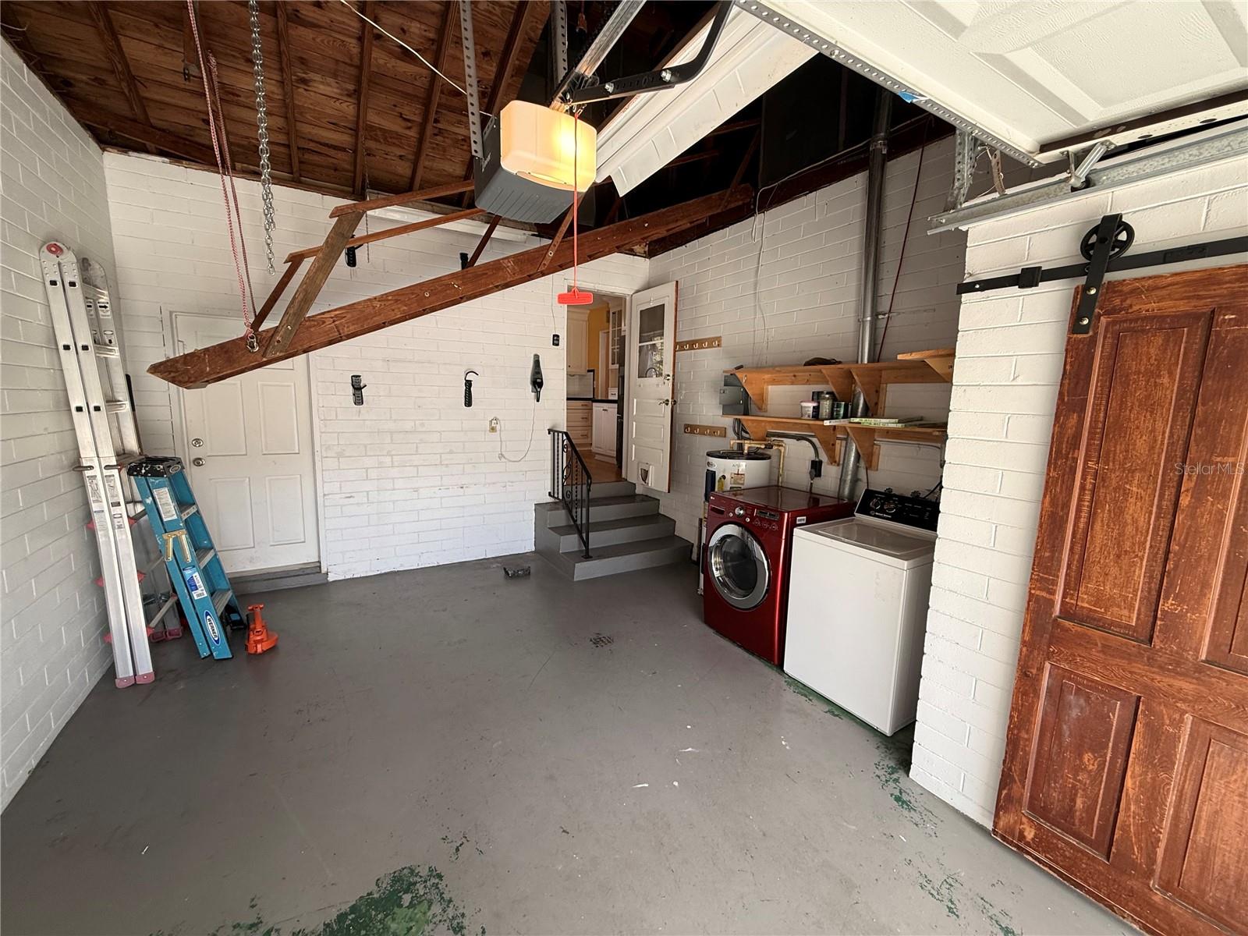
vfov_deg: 85.7
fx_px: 505
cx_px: 624
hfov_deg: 102.1
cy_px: 468
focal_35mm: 14
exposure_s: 1/120
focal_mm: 2.22
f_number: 2.2
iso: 80
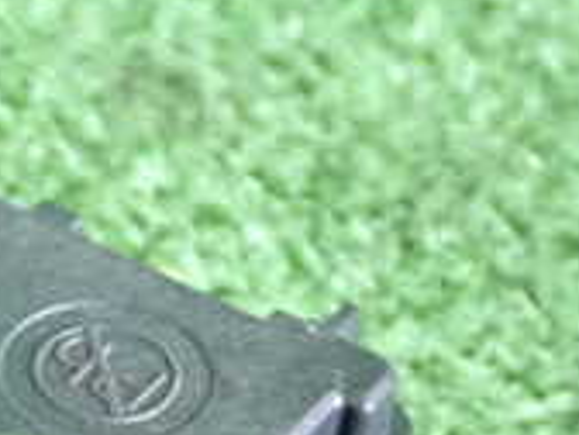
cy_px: 539
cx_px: -427
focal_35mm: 157
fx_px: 2626
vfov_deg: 9.3
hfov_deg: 11.7
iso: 2500
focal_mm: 7.84
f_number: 2.9
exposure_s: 1/125
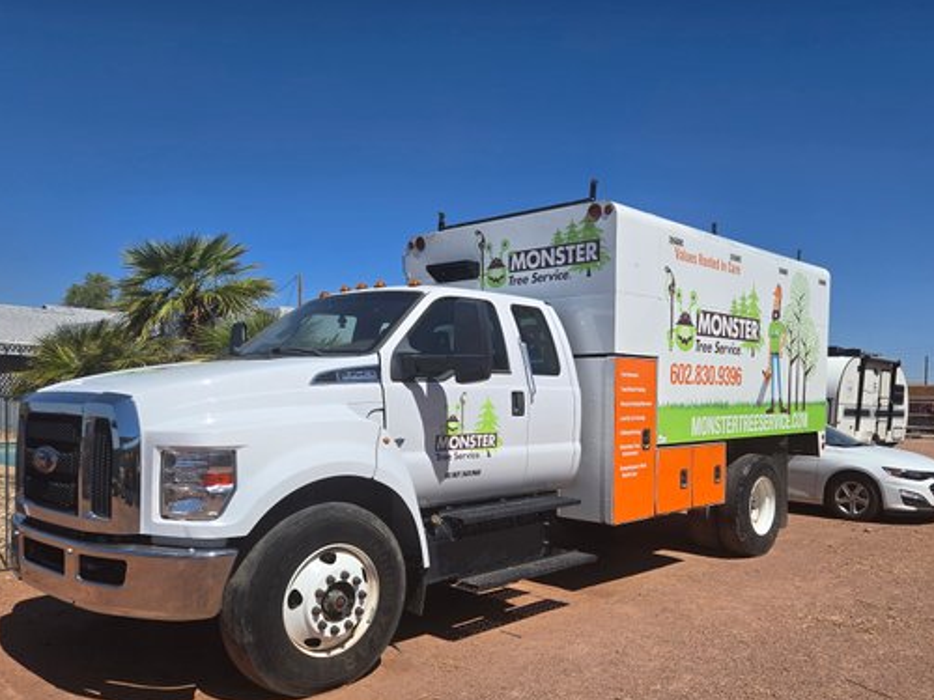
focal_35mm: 29
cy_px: 430
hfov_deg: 61.5
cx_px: 513
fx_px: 782
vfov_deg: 47.9
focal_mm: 5.4
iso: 25
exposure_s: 1/3264
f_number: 1.8
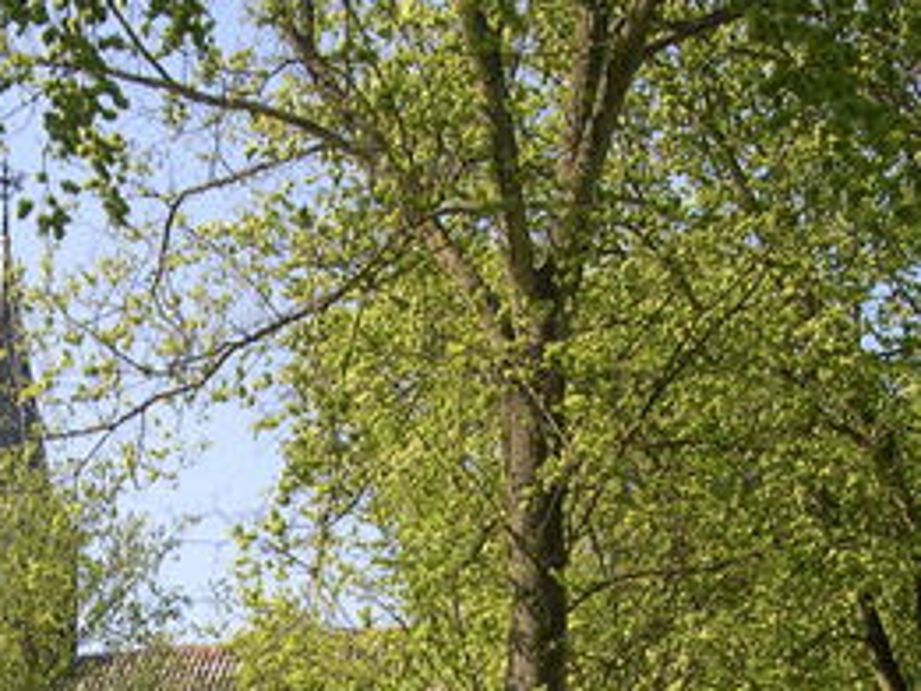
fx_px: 2476
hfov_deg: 20.8
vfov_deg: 15.4
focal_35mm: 93
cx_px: 178
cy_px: 779
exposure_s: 1/100
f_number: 7.6
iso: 100
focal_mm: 8
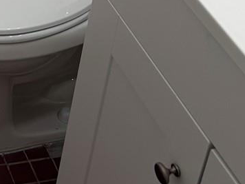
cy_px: -217
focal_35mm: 117
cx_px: -160
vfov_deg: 11.1
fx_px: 828
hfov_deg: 15.1
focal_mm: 5.96
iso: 100
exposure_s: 1/60
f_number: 1.6
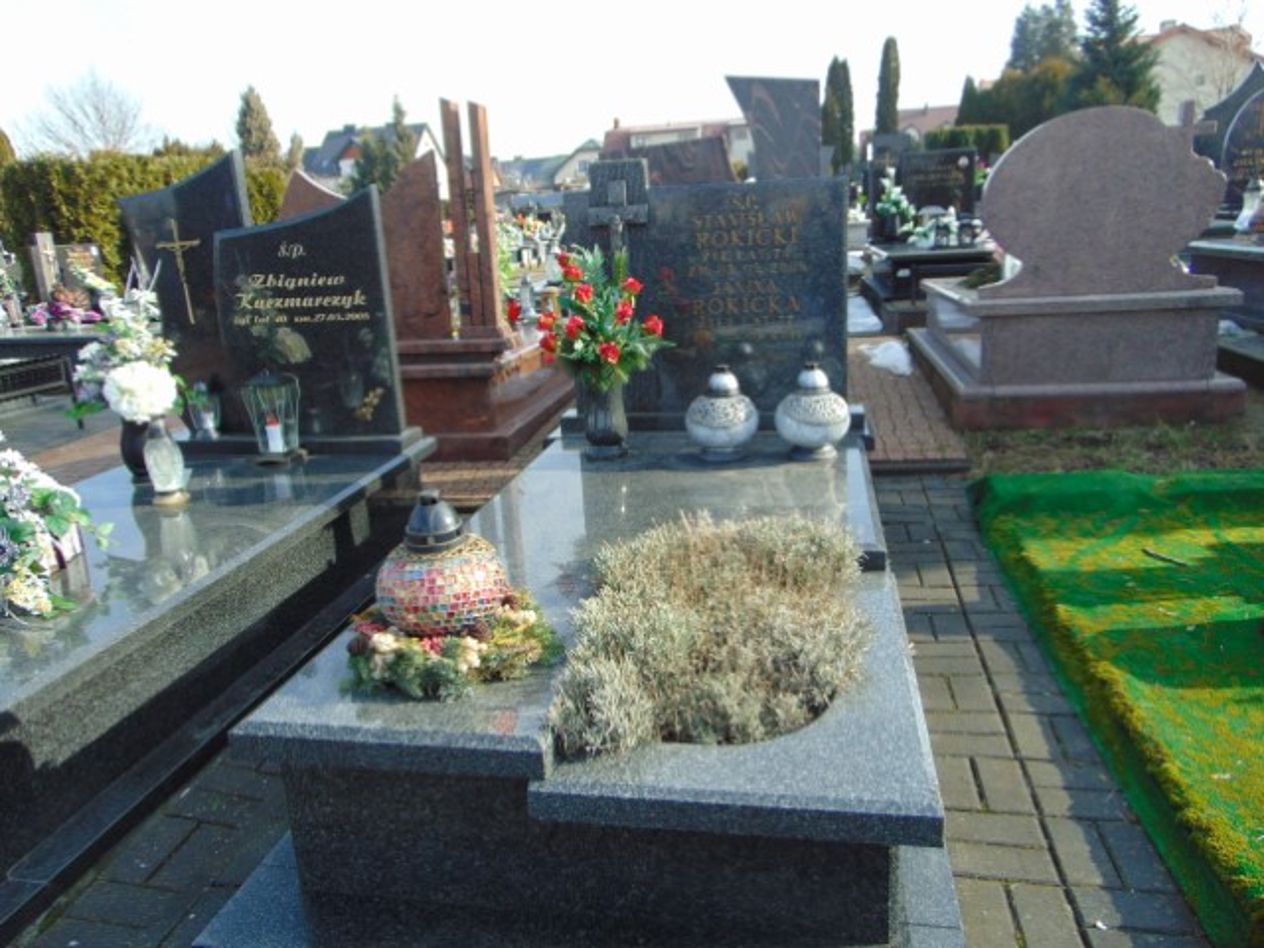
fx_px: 913
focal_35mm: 25
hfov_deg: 69.4
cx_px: 632
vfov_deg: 54.9
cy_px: 474
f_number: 3
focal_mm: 4.5
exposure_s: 1/400
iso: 80
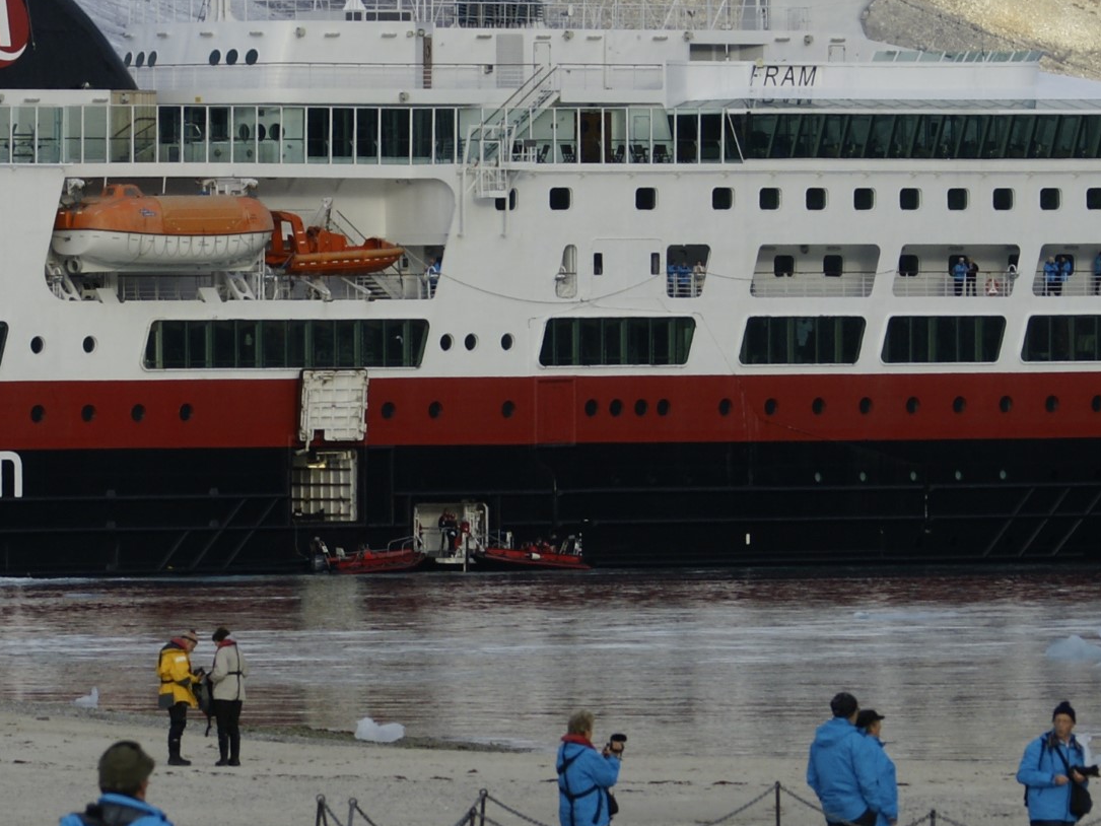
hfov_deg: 3.5
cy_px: 436
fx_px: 17813
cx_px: 313
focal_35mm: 560
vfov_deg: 2.7
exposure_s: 1/320
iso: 200
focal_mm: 130
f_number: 8
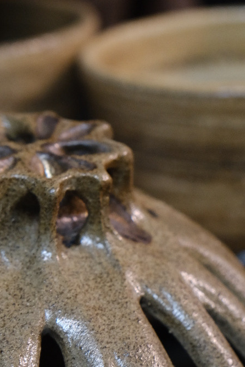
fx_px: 1897
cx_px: 183
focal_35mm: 186
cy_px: 352
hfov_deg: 7.4
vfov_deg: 11.0
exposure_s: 1/30
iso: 1250
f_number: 4
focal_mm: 46.6
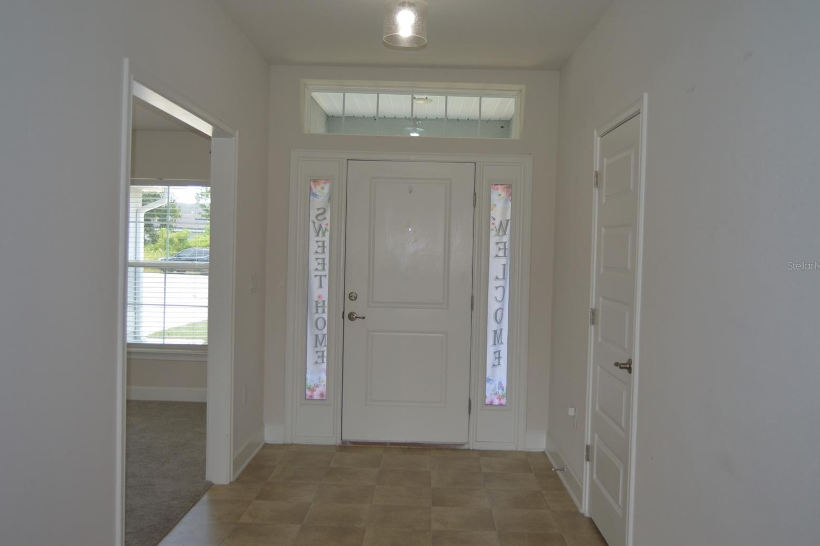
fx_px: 706
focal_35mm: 31
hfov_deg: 60.3
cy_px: 266
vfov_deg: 42.3
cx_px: 410
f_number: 3.5
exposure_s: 1/125
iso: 220
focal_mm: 20
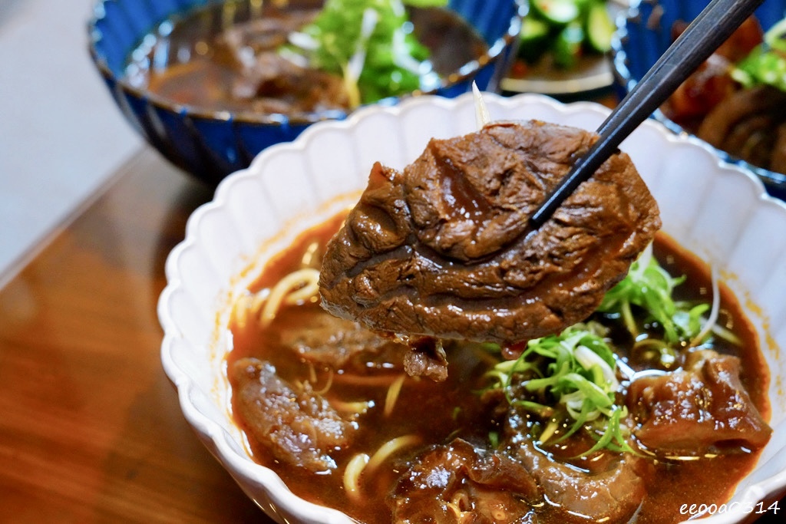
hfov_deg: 45.4
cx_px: 393
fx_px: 939
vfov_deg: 31.2
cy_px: 262
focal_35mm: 43
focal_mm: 43
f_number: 7.1
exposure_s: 1/160
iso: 6400
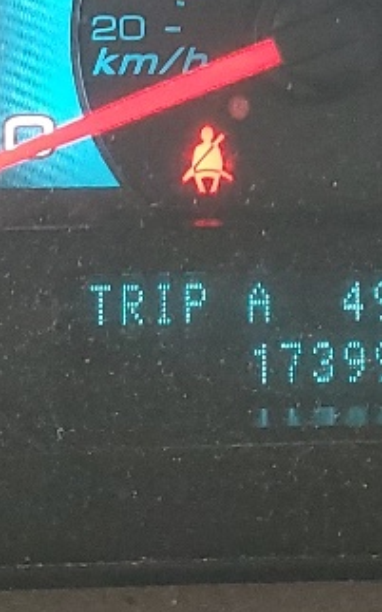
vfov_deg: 14.7
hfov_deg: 9.6
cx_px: 236
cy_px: -146
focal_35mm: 137
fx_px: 2284
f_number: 1.5
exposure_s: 1/50
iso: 181
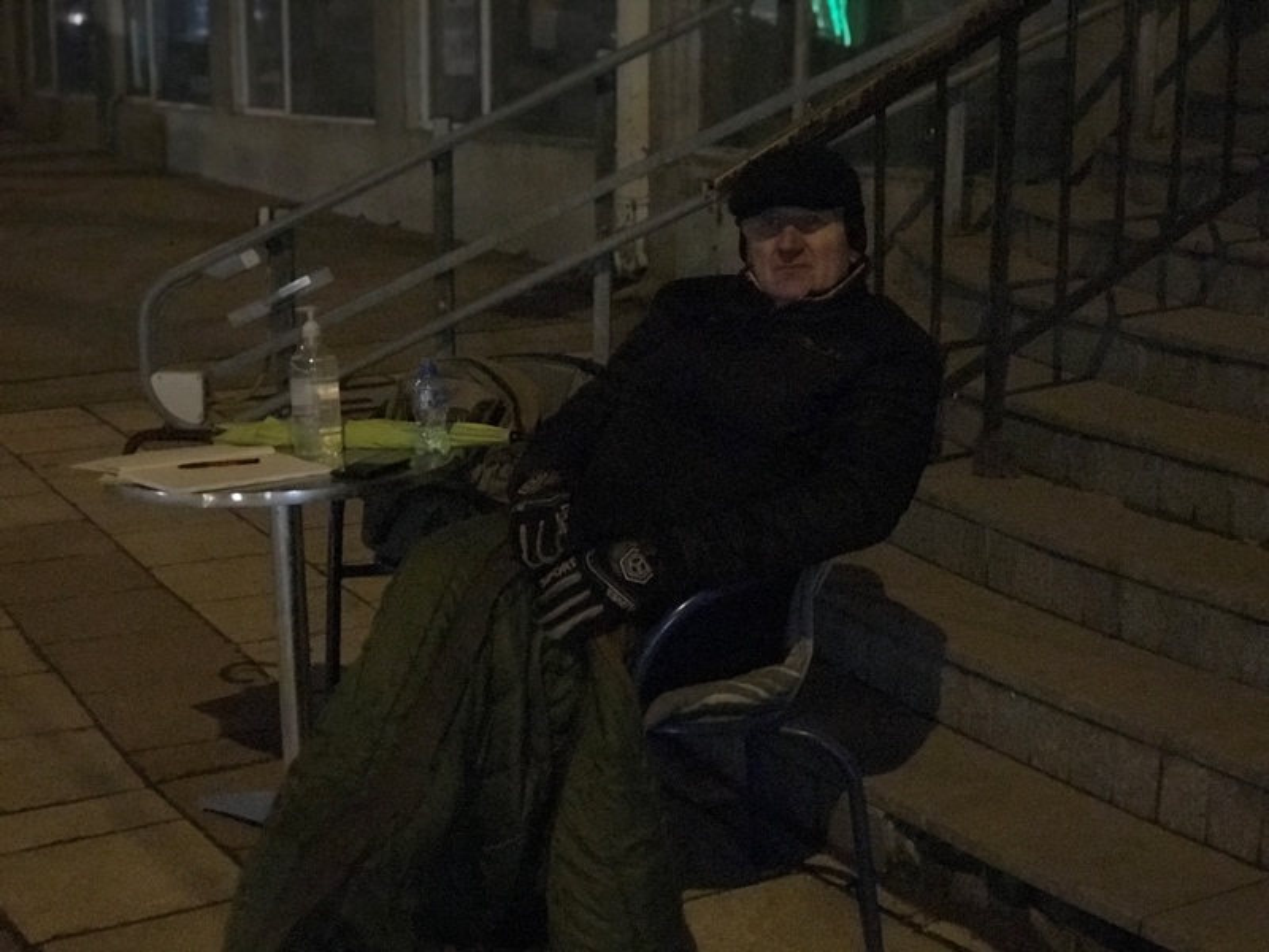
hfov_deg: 33.8
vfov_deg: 25.7
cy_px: 476
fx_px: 2090
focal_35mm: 57
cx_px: 634
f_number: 2.8
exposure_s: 1/50
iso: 1250
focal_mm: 6.6
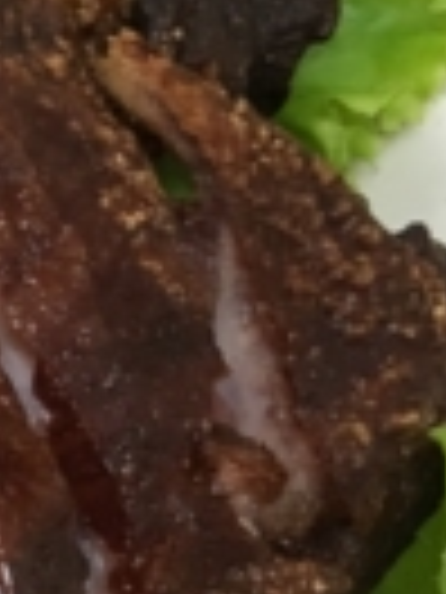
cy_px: 508
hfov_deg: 7.2
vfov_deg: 11.2
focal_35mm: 176
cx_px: -1059
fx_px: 3023
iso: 80
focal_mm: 4.15
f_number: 2.2
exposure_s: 1/30
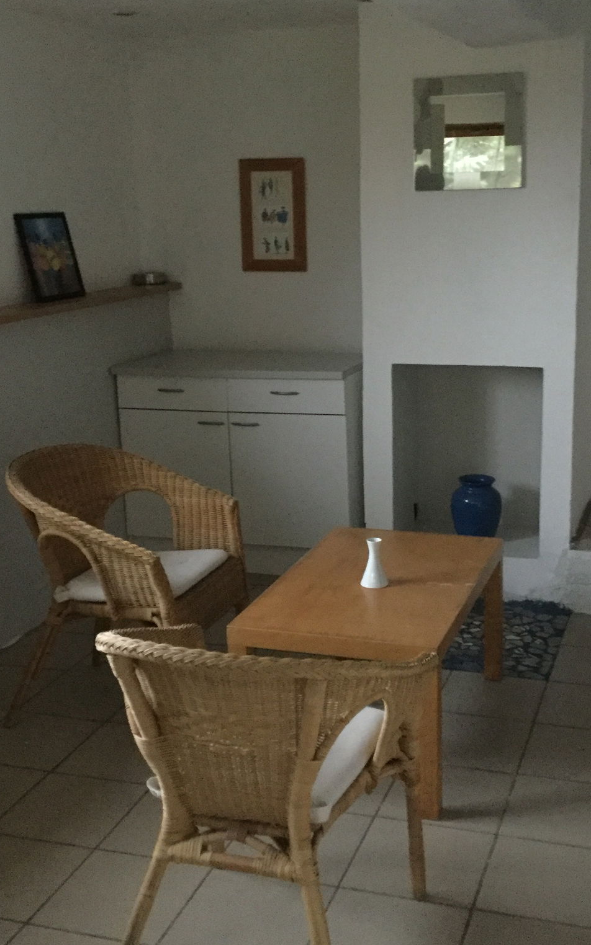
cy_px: 416
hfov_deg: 27.9
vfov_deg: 43.4
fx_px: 1186
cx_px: 343
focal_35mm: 46
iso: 500
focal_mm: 3.3
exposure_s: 1/17
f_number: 2.4
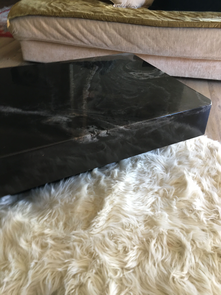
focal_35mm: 29
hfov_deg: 48.2
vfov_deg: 61.7
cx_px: 110
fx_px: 247
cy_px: 148
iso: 64
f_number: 2.2
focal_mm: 4.15
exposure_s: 1/17
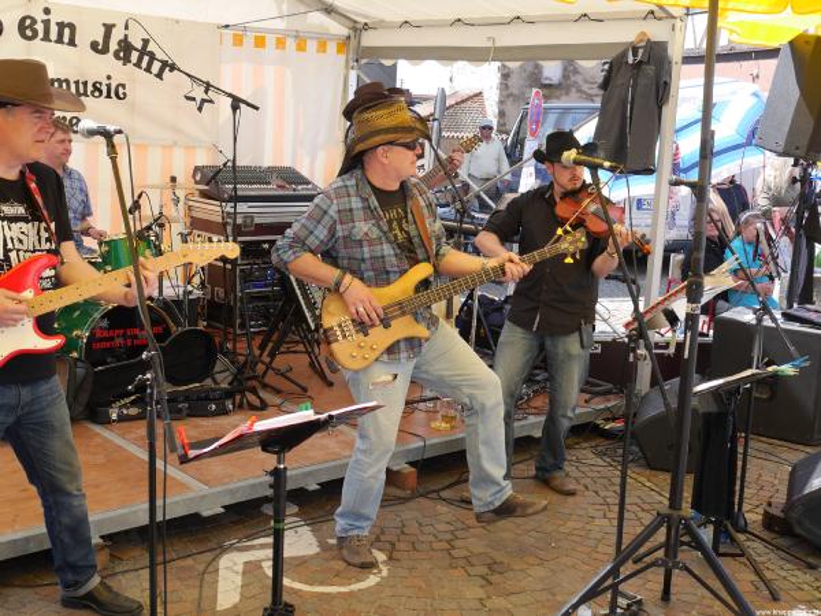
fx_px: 1044
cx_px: 410
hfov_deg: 42.9
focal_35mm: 44
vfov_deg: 32.9
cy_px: 308
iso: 200
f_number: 5.6
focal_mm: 22
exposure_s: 1/200
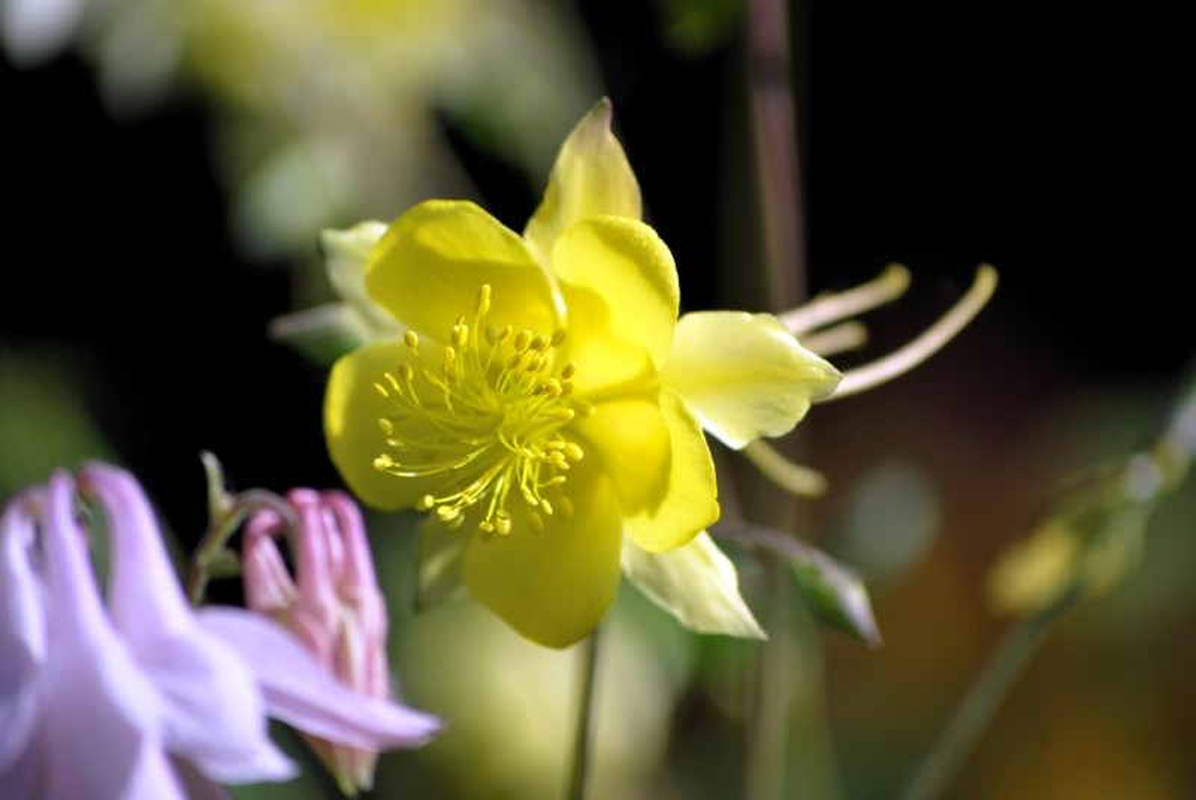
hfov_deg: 7.2
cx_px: 598
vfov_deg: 4.8
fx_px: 9477
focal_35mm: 285
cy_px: 400
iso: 200
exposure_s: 1/800
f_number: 5.6
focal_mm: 190
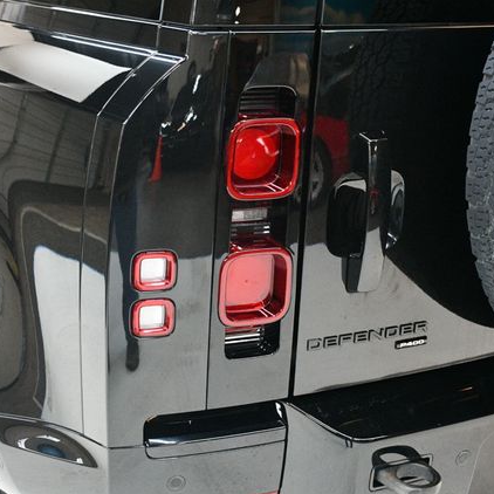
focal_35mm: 58
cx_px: 256
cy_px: 248
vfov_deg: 29.6
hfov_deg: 29.5
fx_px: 936
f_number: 4
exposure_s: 1/60
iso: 4500
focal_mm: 30
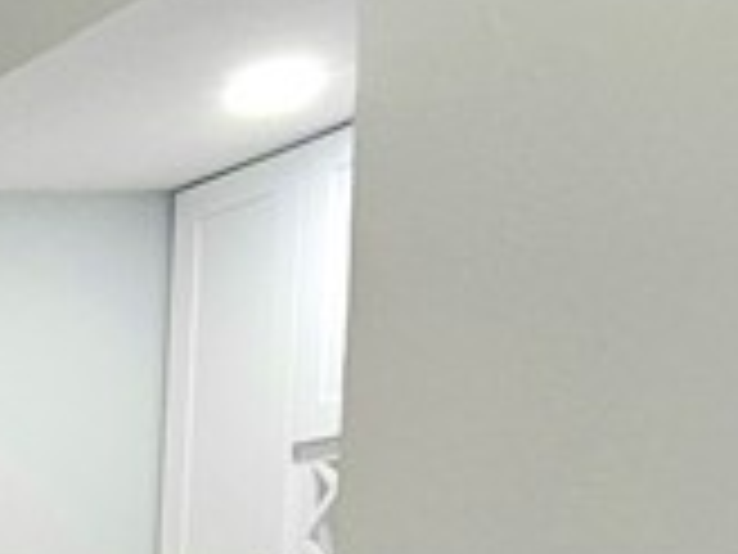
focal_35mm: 81
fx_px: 1727
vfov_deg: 16.2
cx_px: -904
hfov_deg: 15.9
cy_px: 905
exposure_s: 1/60.2
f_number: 2.2
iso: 125
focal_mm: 1.74
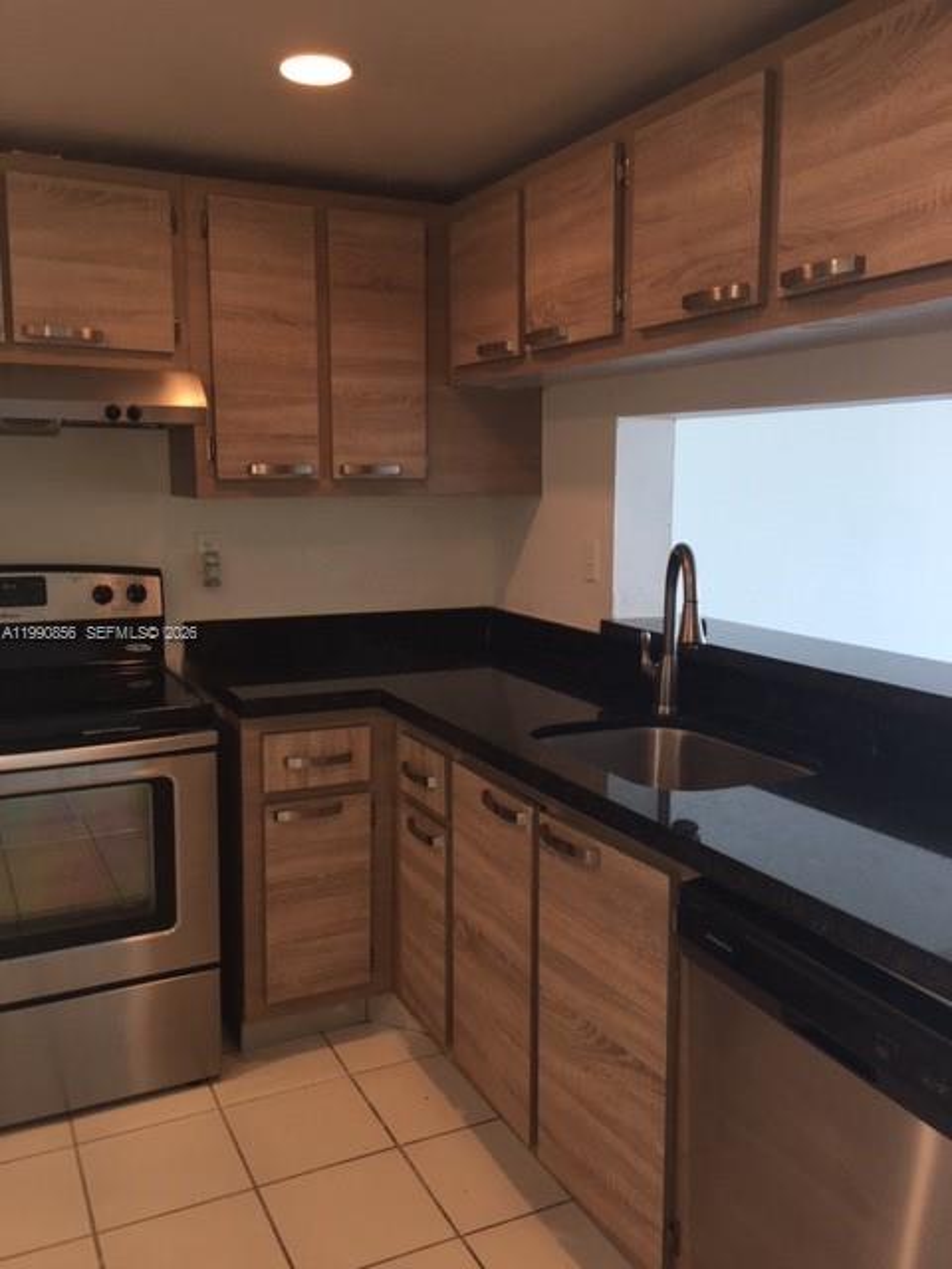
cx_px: 476
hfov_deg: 48.2
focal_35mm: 29
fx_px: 1063
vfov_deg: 61.7
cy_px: 634
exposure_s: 1/30
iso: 32
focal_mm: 4.15
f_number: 2.2
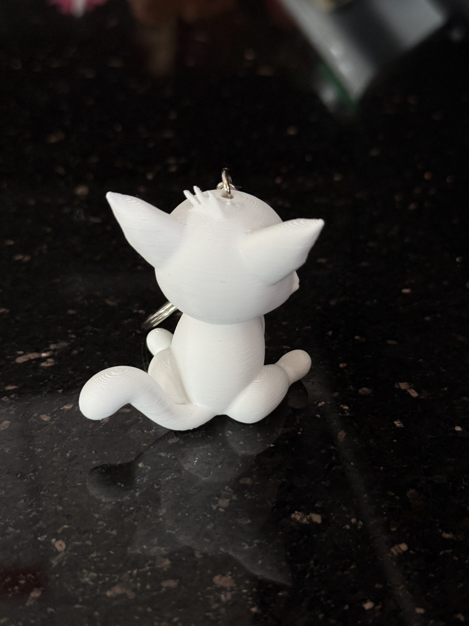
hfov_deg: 30.3
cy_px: 313
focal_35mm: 48
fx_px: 867
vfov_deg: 39.7
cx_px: 234
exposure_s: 1/60
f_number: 1.78
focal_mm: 6.76
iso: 125
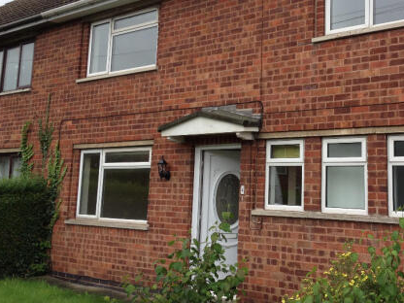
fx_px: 572
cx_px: 270
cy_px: 111
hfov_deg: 38.5
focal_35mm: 49
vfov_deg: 29.5
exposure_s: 1/368
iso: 64
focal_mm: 4.28
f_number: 2.4
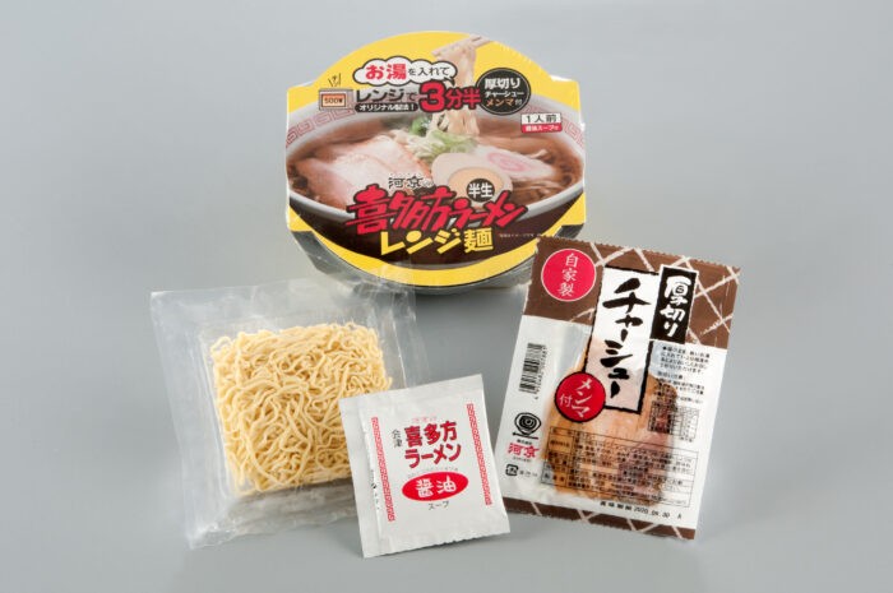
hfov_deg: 16.7
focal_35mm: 123
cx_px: 446
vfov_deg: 11.1
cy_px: 296
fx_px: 3047
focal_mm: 82
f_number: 25
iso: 200
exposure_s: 1/100
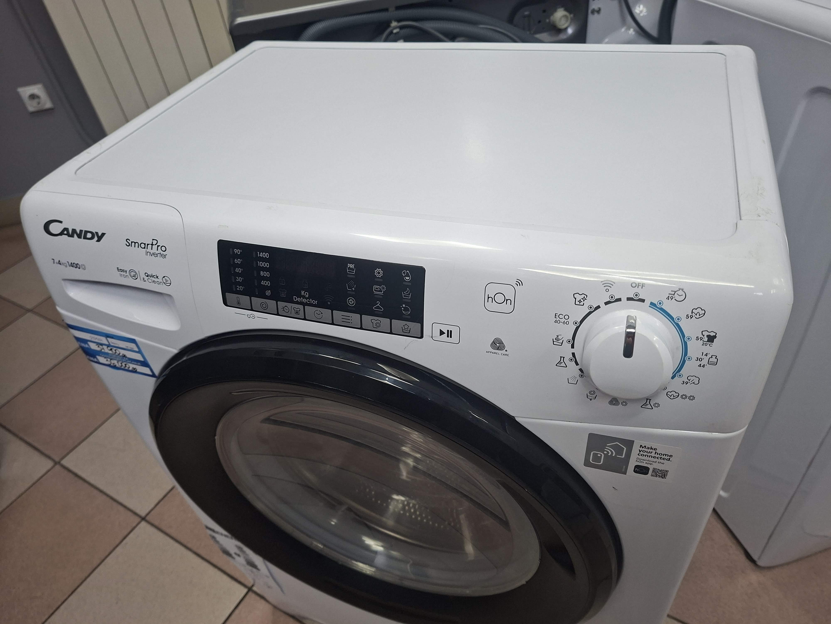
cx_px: 416
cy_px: 312
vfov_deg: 58.9
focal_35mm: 23
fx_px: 552
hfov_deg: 73.9
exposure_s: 1/100
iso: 200
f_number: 1.8
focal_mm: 5.54
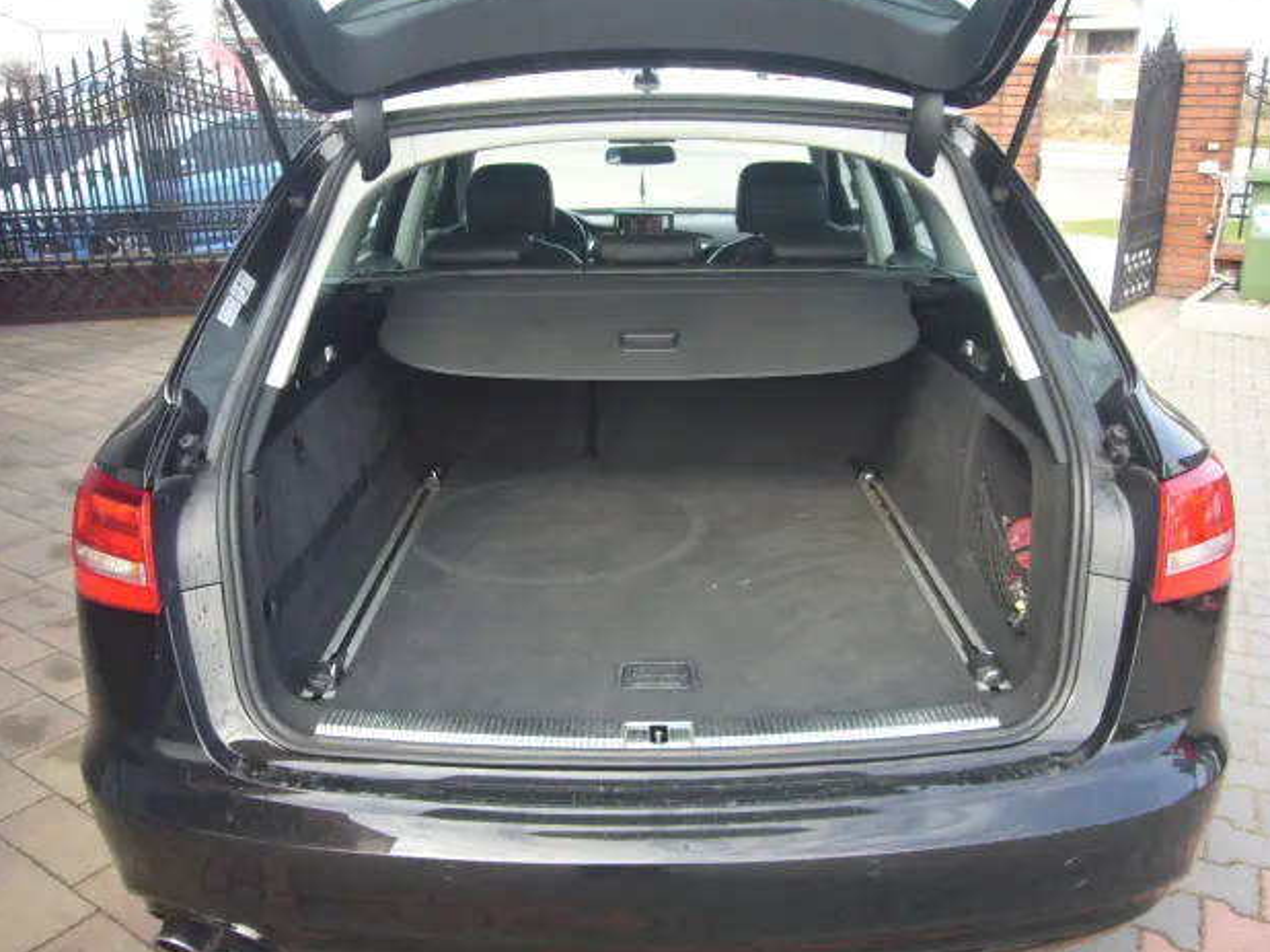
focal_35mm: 29
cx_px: 653
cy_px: 479
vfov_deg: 48.2
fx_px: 1064
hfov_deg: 61.7
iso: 80
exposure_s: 1/125
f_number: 2.8
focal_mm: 4.6
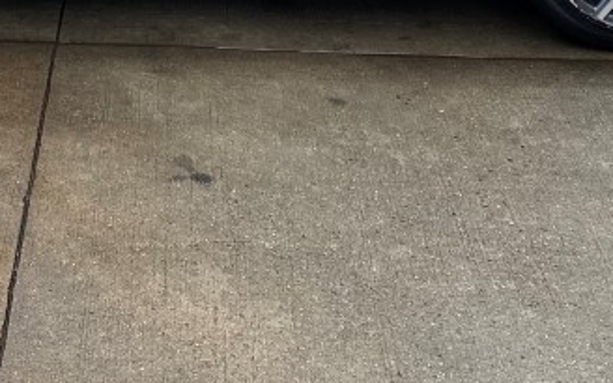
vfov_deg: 13.7
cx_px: 69
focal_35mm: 86
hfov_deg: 23.5
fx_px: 1437
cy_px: -291
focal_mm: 4.25
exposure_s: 1/805
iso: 32
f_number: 1.8
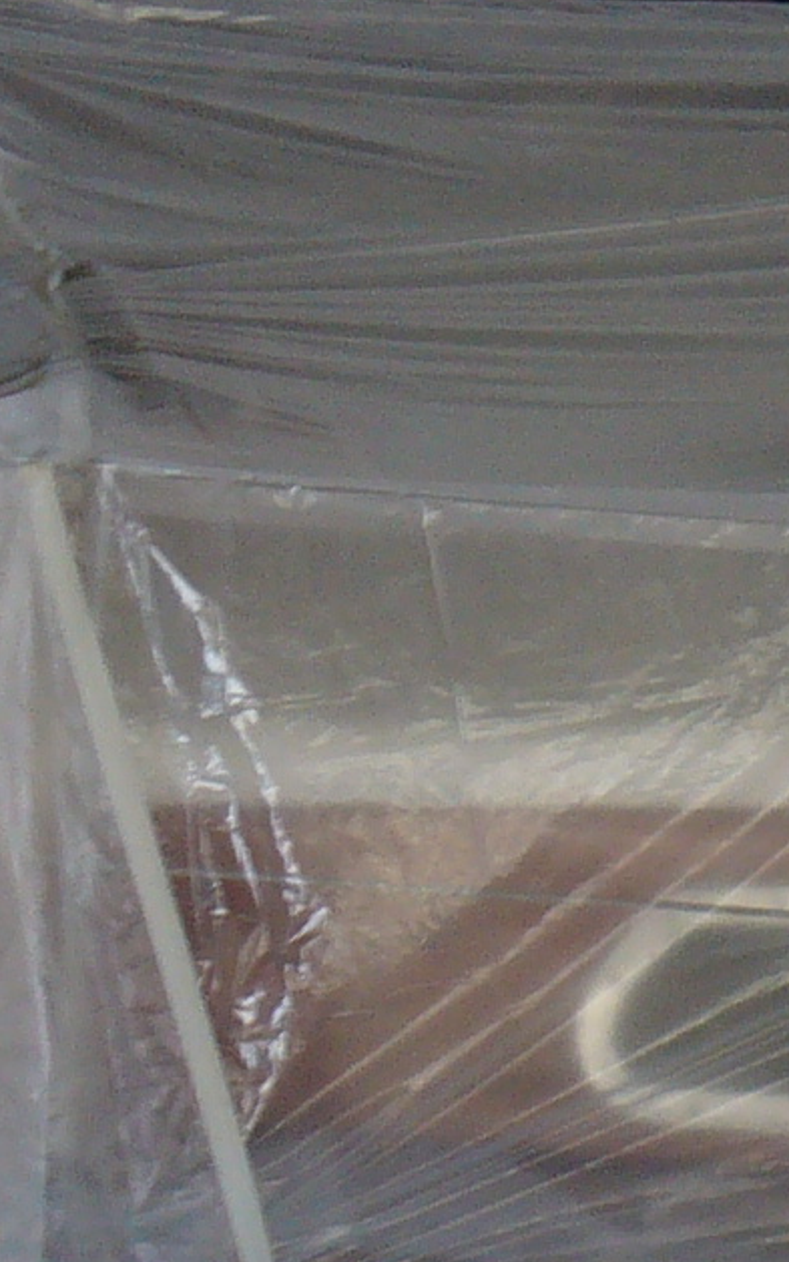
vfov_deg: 4.4
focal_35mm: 479
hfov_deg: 2.7
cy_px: 1110
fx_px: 16484
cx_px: 2084
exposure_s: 1/40
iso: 100
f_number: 3.6
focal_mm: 18.3
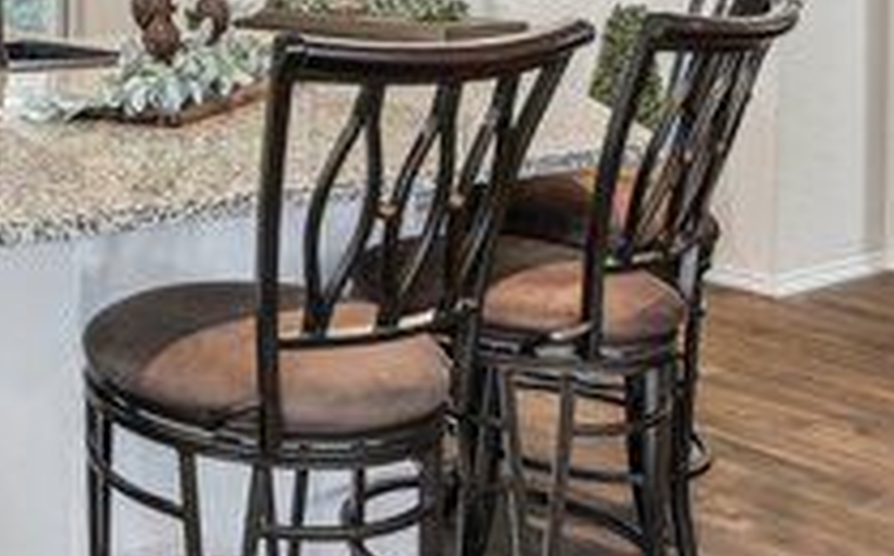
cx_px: -180
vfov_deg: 23.8
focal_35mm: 50
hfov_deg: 33.0
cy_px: -83
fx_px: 1217
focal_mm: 16
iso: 2000
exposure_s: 1/15
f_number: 8
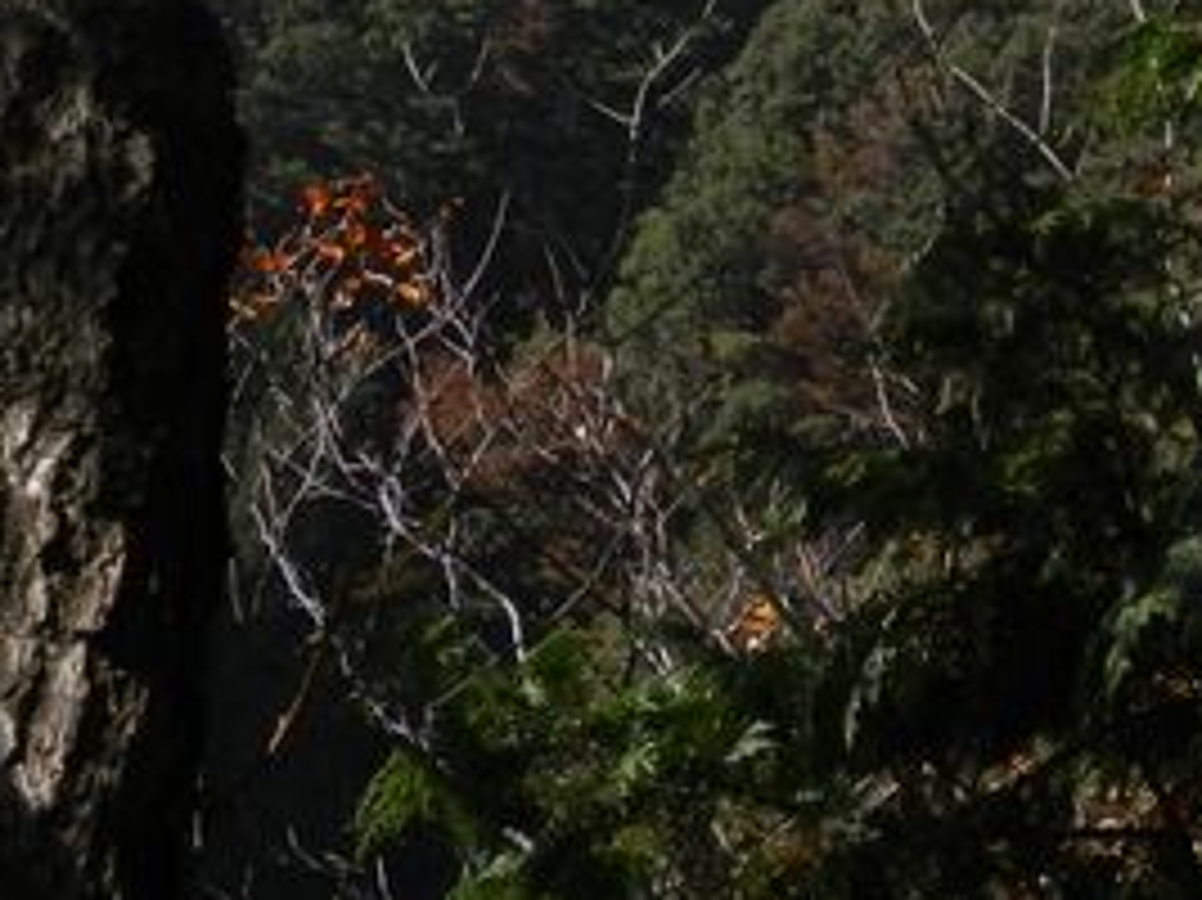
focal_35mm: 147
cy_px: 252
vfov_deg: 10.1
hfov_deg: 13.4
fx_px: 5102
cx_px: 545
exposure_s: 1/640
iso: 80
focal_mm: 8.9
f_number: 4
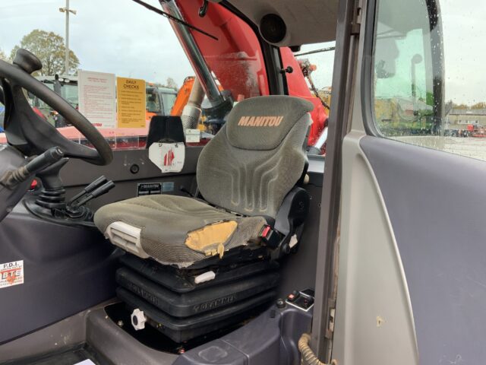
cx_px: 243
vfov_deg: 48.2
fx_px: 407
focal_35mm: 29
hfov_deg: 61.7
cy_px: 182
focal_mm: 3
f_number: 1.8
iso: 64
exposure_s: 1/72
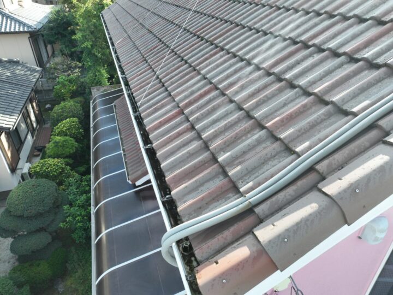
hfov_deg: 71.6
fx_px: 272
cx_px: 196
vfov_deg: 56.8
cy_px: 148
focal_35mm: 24
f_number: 2.8
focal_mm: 12.29
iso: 100
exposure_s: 1/400
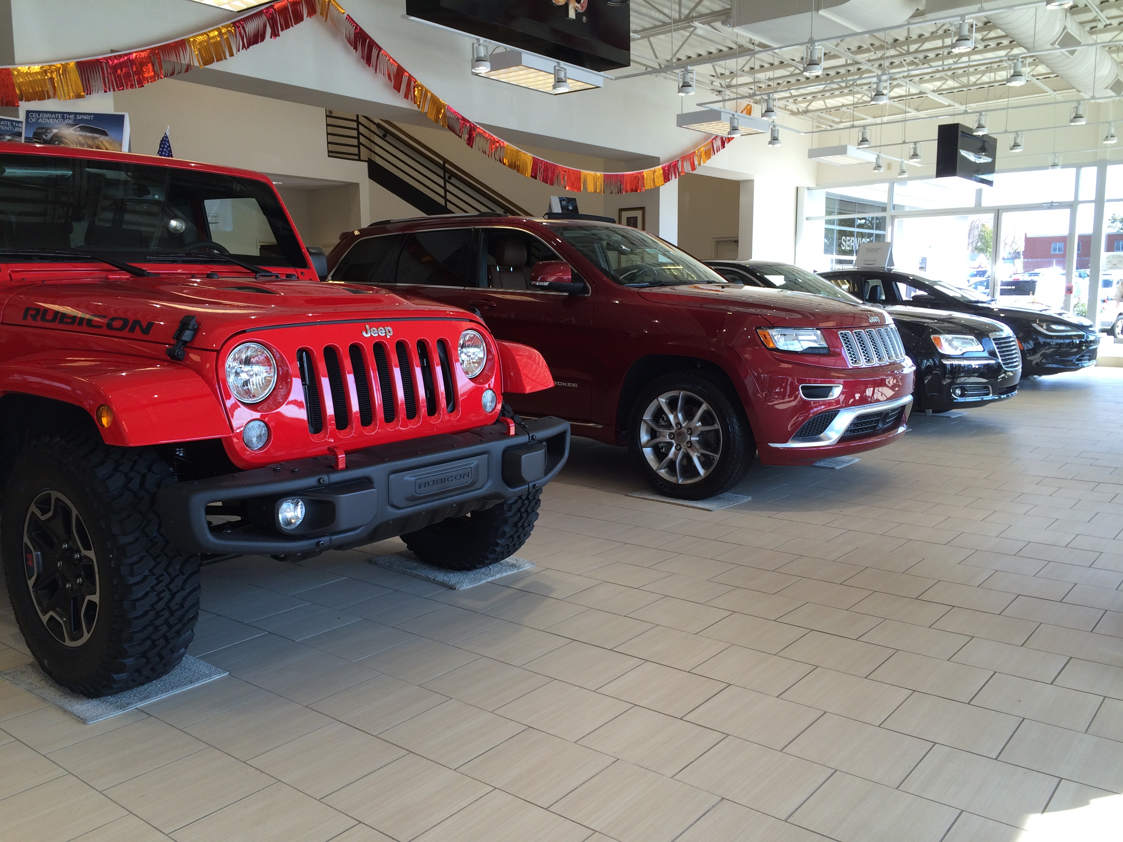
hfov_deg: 61.7
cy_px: 421
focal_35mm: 29
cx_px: 562
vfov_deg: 48.2
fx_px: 941
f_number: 2.2
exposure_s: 1/120
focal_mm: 4.15
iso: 32
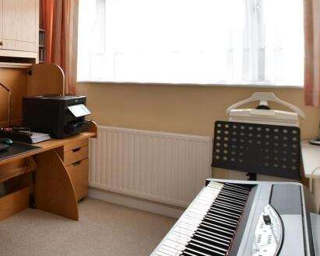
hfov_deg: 41.9
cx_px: -24
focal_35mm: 35
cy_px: 71
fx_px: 332
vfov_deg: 41.3
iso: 125
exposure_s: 1/4
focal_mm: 10
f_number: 8
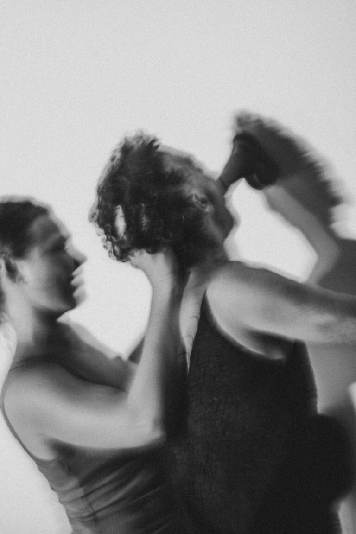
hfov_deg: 16.3
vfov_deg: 24.2
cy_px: 267
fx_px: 1246
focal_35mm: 84
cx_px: 178
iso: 100
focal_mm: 56
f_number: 1.2
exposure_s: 1/8
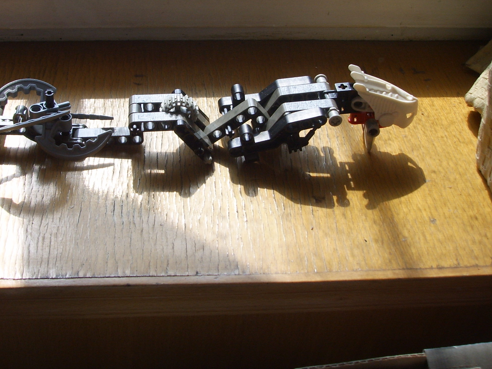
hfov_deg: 36.6
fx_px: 739
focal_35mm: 52
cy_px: 124
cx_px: 181
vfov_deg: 27.9
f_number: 3.5
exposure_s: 1/125
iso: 50
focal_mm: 6.6
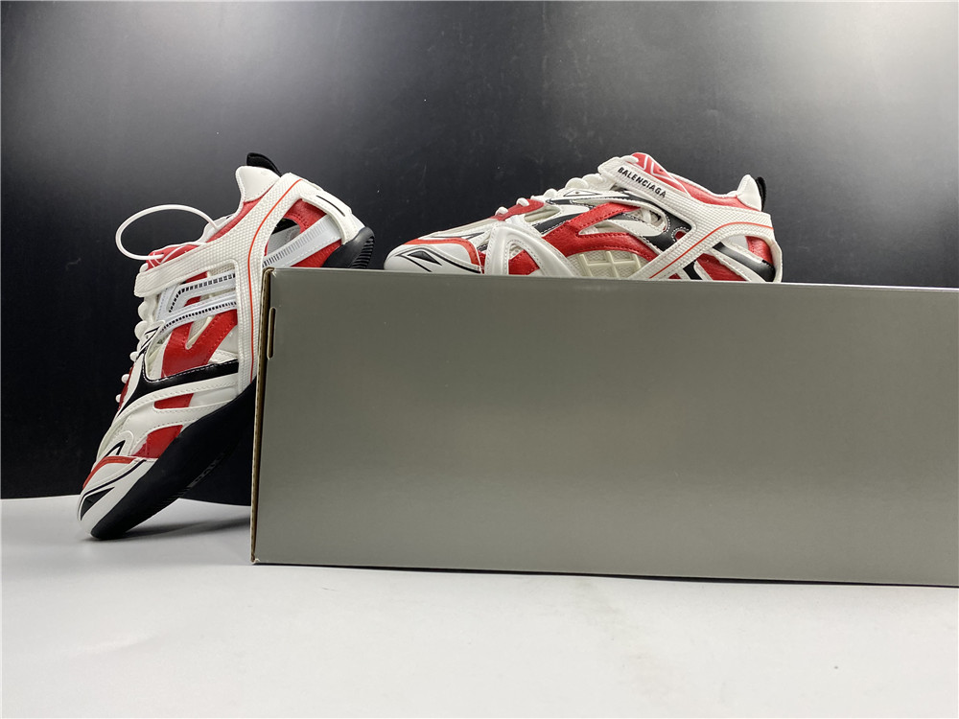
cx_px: 480
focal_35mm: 26
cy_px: 360
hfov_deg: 67.3
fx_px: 720
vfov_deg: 53.1
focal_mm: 4.25
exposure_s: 1/121
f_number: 1.8
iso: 125
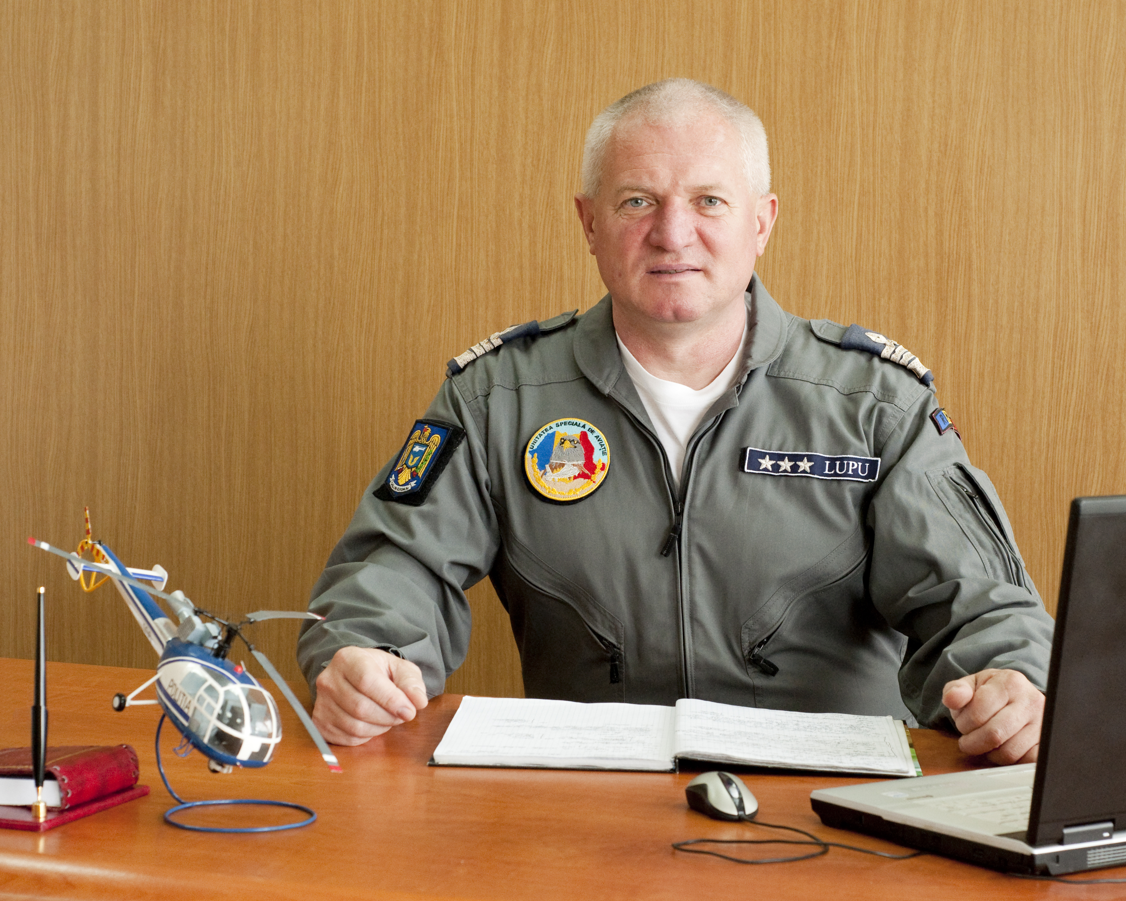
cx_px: 665
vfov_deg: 18.1
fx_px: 2832
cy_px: 451
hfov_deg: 22.5
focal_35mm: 85
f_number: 5.6
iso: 800
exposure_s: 1/100
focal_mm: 50
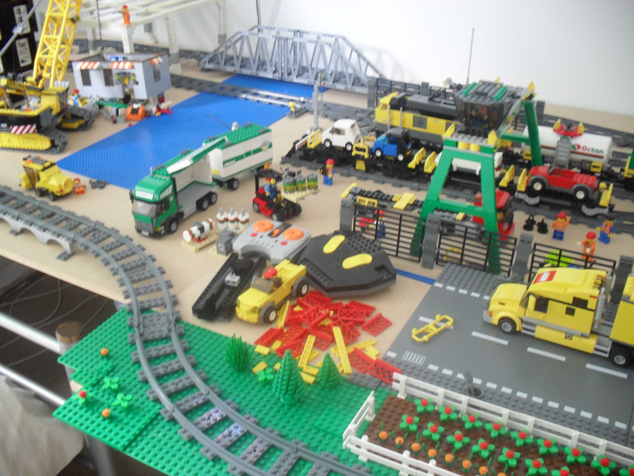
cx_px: 317
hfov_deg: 52.6
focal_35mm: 35
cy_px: 238
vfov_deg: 40.7
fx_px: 641
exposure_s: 1/2
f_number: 3.2
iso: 200
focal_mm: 6.3
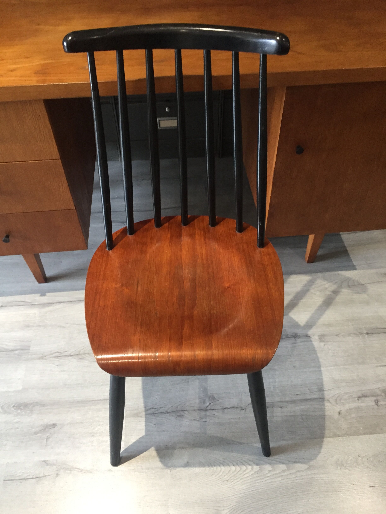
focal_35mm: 29
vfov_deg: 61.7
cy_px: 257
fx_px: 431
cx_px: 193
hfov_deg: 48.2
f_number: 2.2
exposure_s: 1/33
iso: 250
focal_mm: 4.15
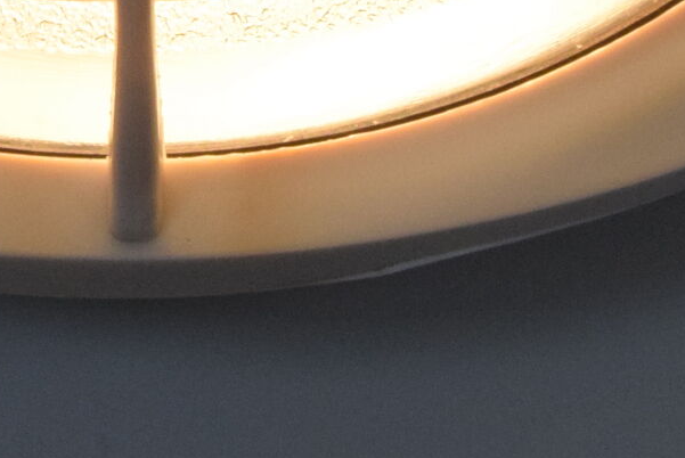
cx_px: 157
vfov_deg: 5.9
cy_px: -641
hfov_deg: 9.2
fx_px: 4266
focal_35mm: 224
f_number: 9
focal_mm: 30
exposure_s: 1/320
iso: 1600
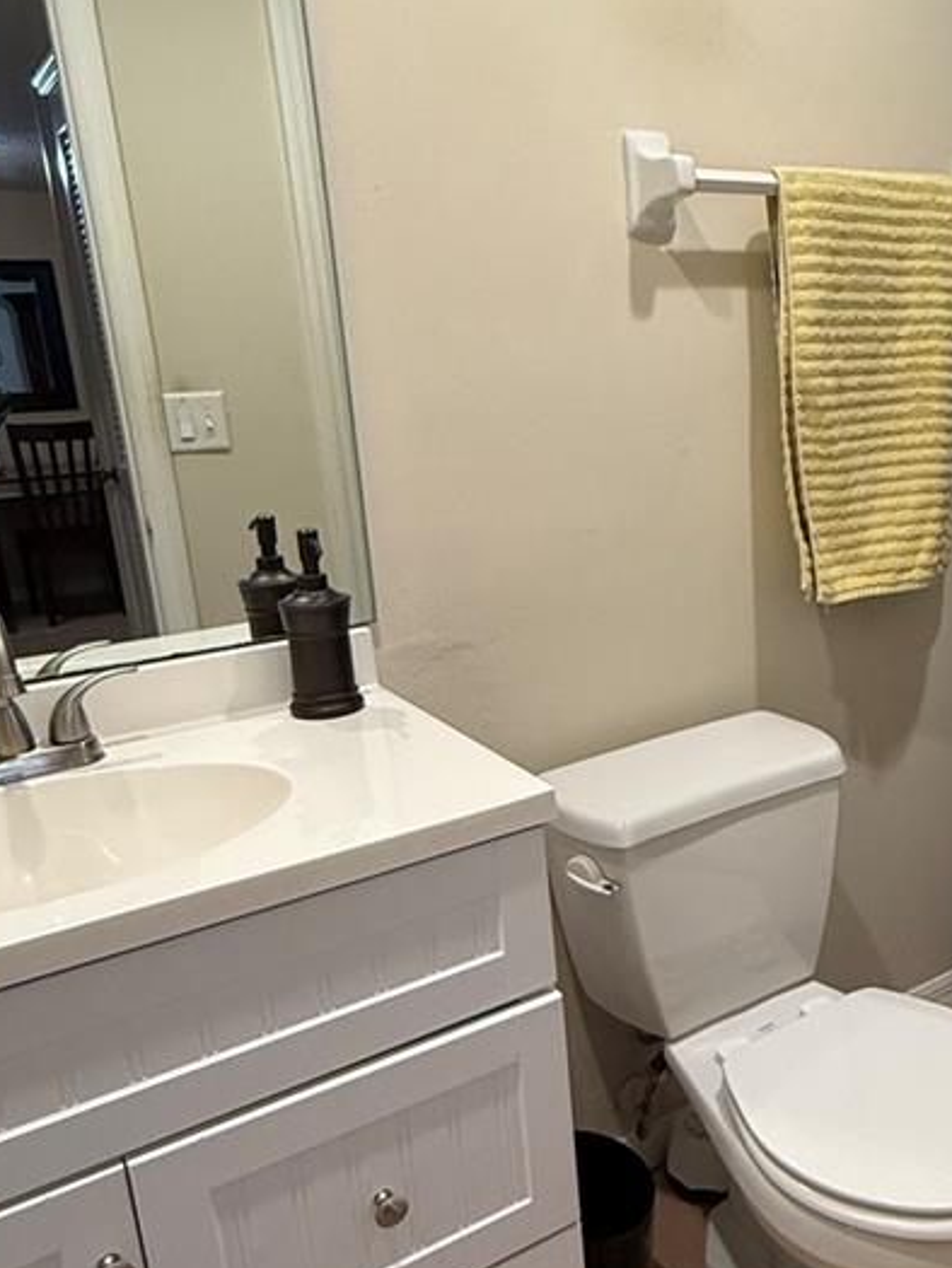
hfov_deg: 42.4
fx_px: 1173
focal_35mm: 32
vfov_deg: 56.8
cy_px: 664
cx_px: 747
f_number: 2.2
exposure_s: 1/120
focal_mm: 2.22
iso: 320
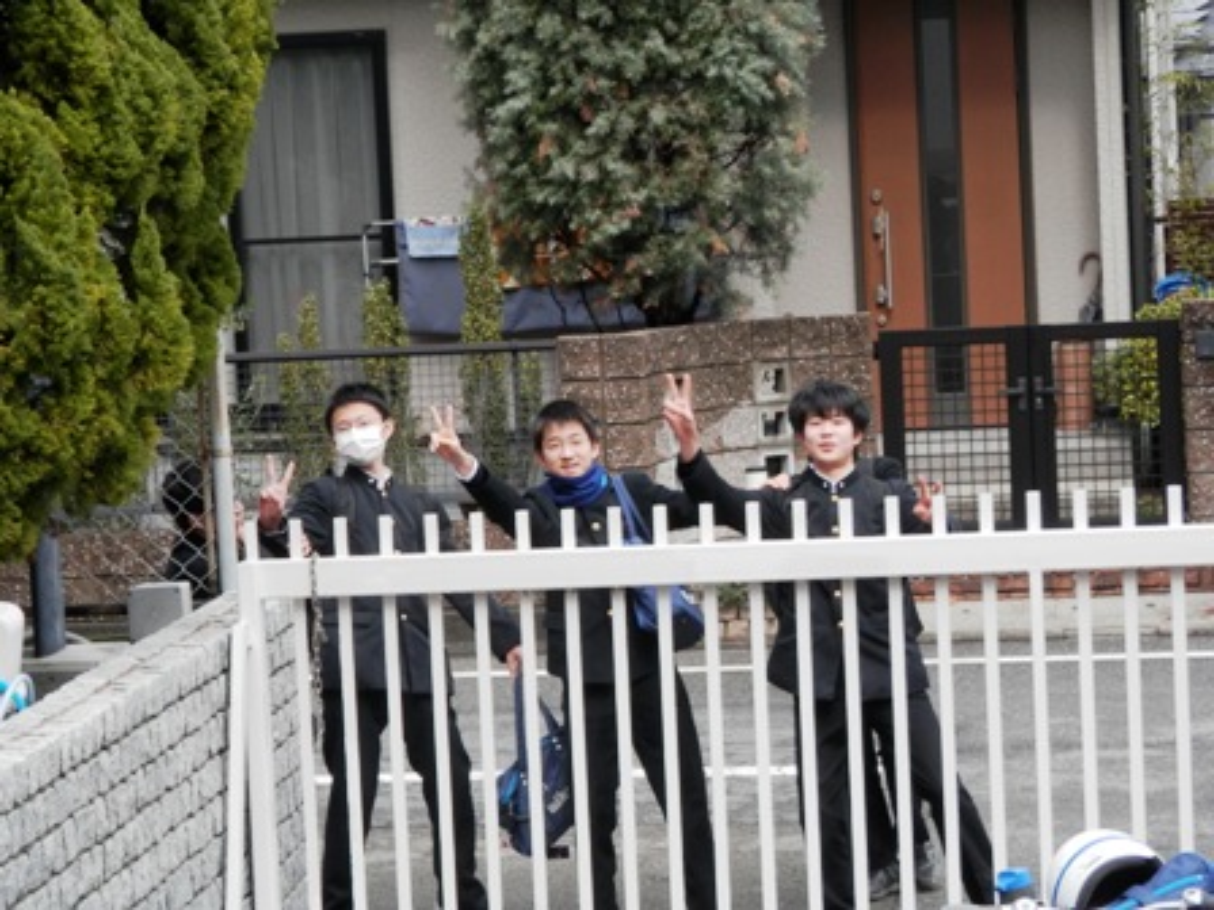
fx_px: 4489
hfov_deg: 15.4
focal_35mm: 128
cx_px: 607
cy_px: 455
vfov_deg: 11.6
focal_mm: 22.9
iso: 100
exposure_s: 1/160
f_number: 5.3
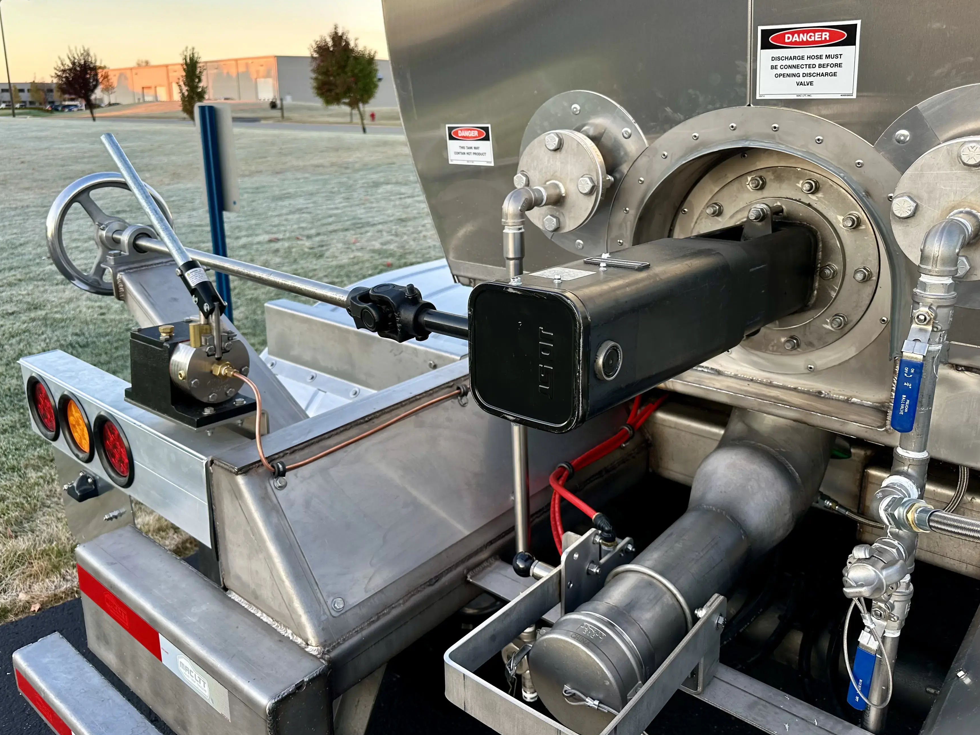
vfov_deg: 49.6
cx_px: 474
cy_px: 318
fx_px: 793
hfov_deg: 63.4
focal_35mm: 28
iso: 100
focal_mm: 6.86
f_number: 1.78
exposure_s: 1/121
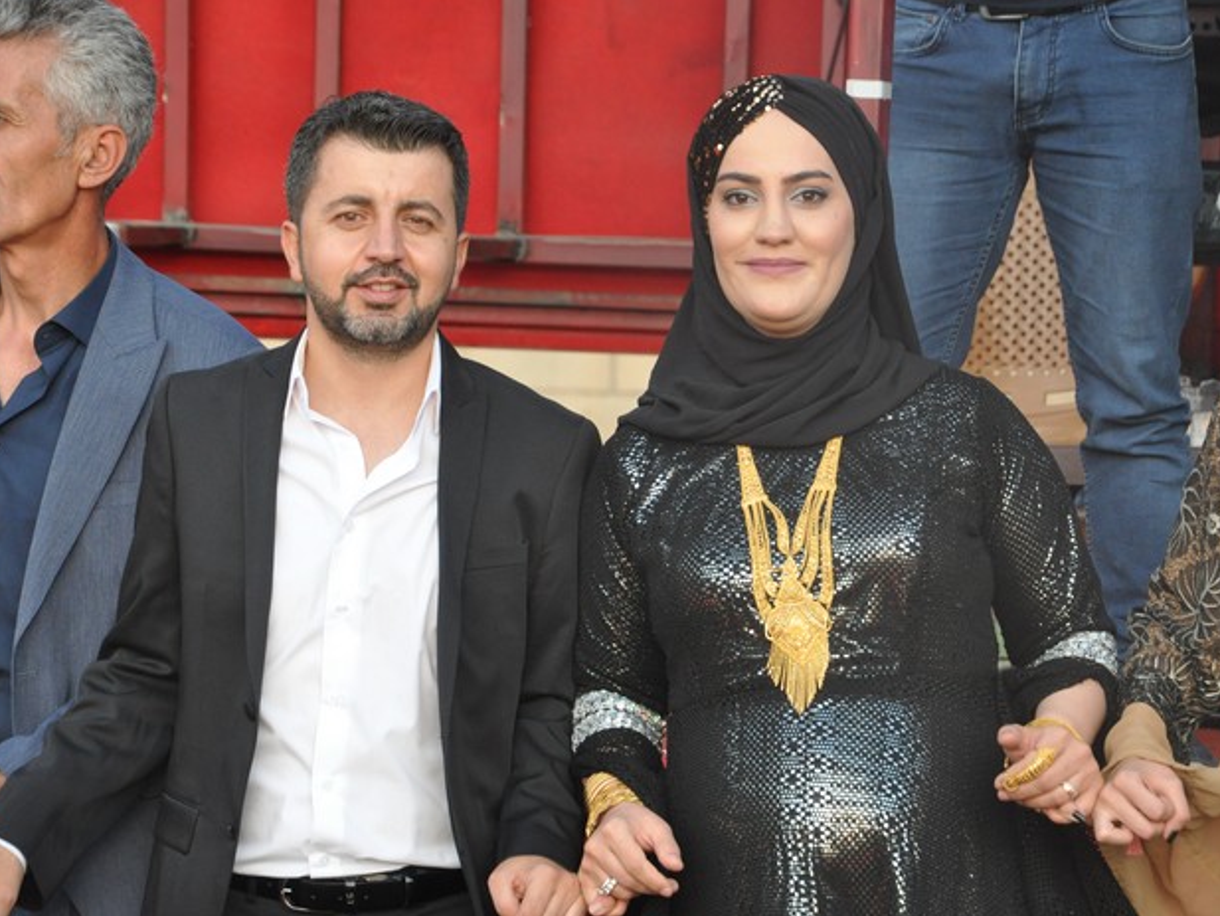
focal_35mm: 172
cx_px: 639
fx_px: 6047
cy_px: 458
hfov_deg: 11.5
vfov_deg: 8.7
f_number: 10
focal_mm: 105
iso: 1250
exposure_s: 1/320
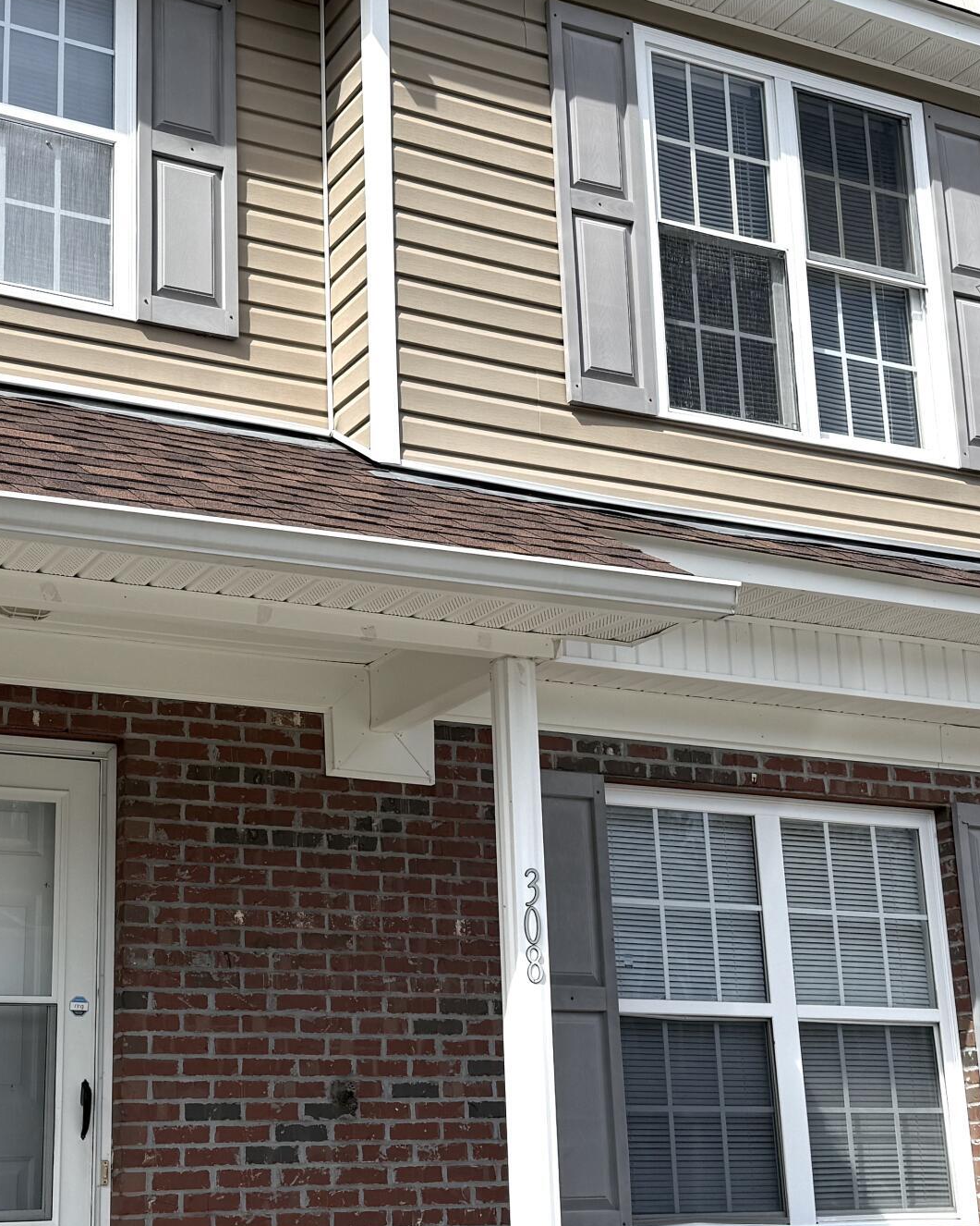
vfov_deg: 35.3
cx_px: 360
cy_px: 663
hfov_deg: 28.5
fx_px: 1921
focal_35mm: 53
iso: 80
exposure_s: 1/4167
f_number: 1.78
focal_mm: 6.76
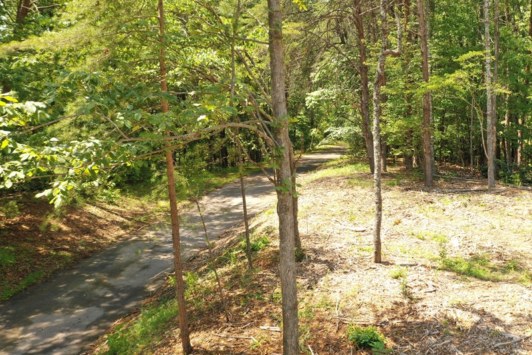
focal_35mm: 38
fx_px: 561
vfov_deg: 34.8
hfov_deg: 49.7
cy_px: 125
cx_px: 360
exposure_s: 1/120
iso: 100
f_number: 4.5
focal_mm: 10.26
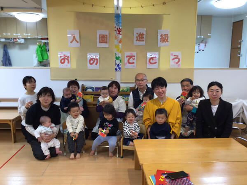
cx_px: 124
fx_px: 221
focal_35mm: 31
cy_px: 92
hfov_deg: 58.4
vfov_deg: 45.4
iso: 80
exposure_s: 1/33
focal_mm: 3.3
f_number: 2.4
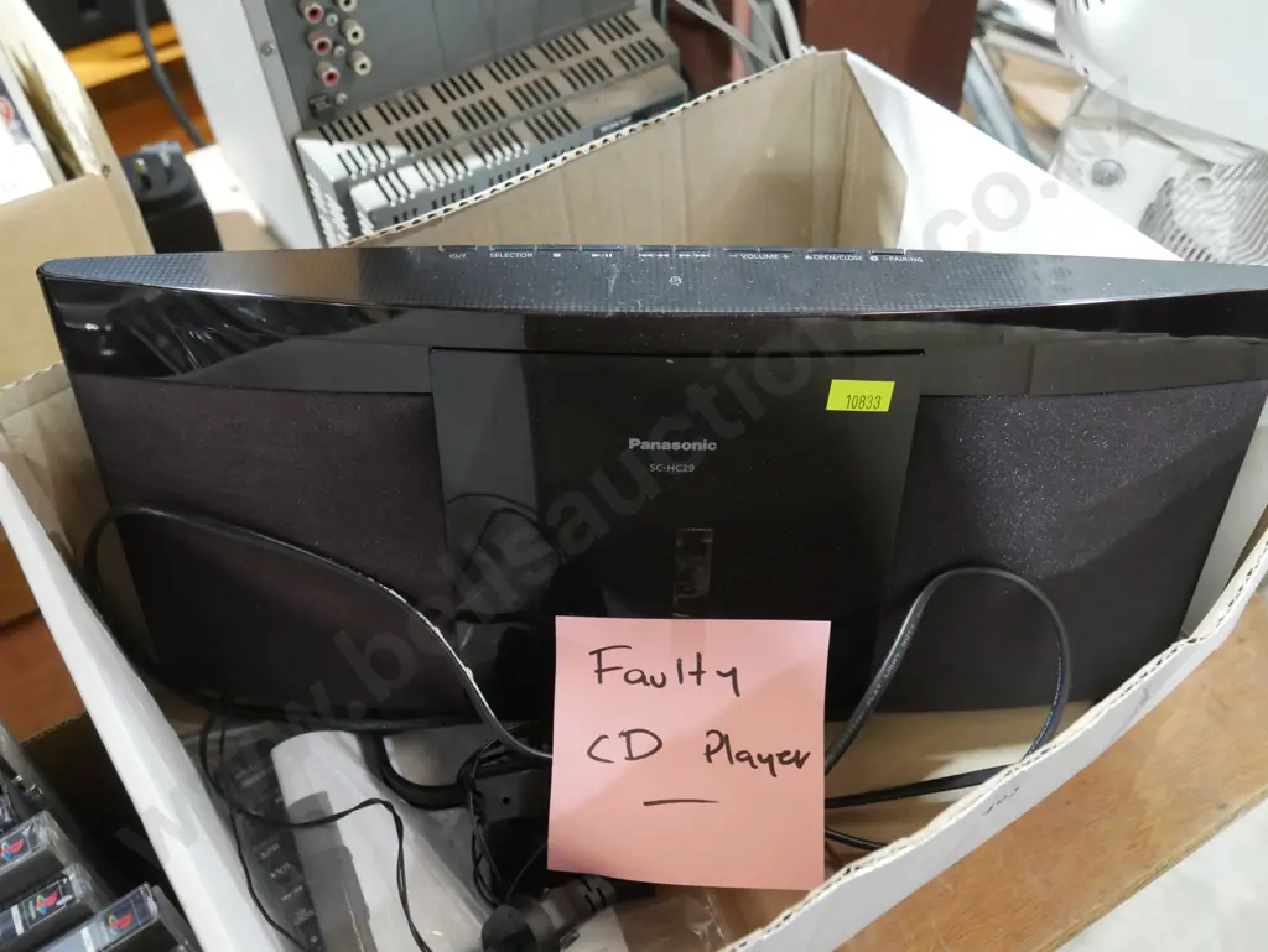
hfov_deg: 53.9
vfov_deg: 41.8
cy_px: 476
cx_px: 634
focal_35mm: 34
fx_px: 1246
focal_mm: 17
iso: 2500
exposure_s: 1/60
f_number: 4
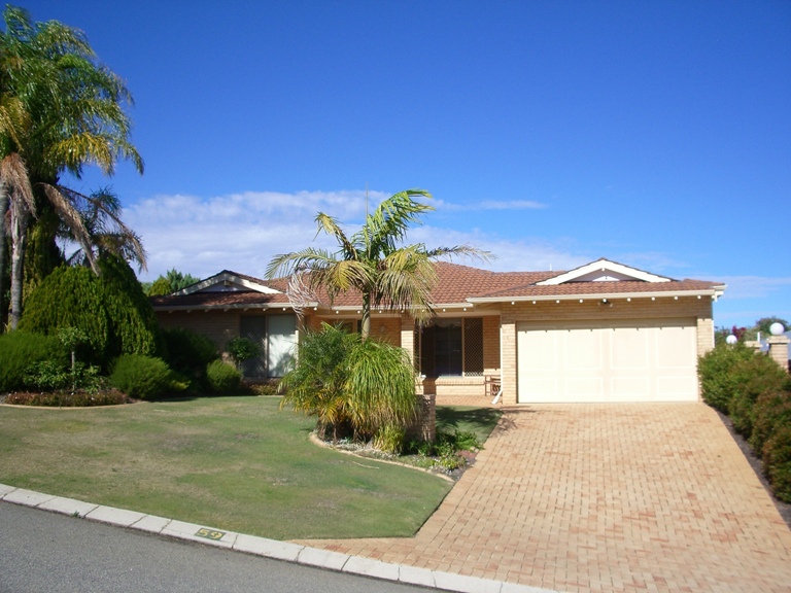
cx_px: 396
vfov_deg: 40.7
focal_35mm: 35
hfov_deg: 52.6
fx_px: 800
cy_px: 296
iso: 80
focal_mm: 5.8
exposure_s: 1/800
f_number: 4.3
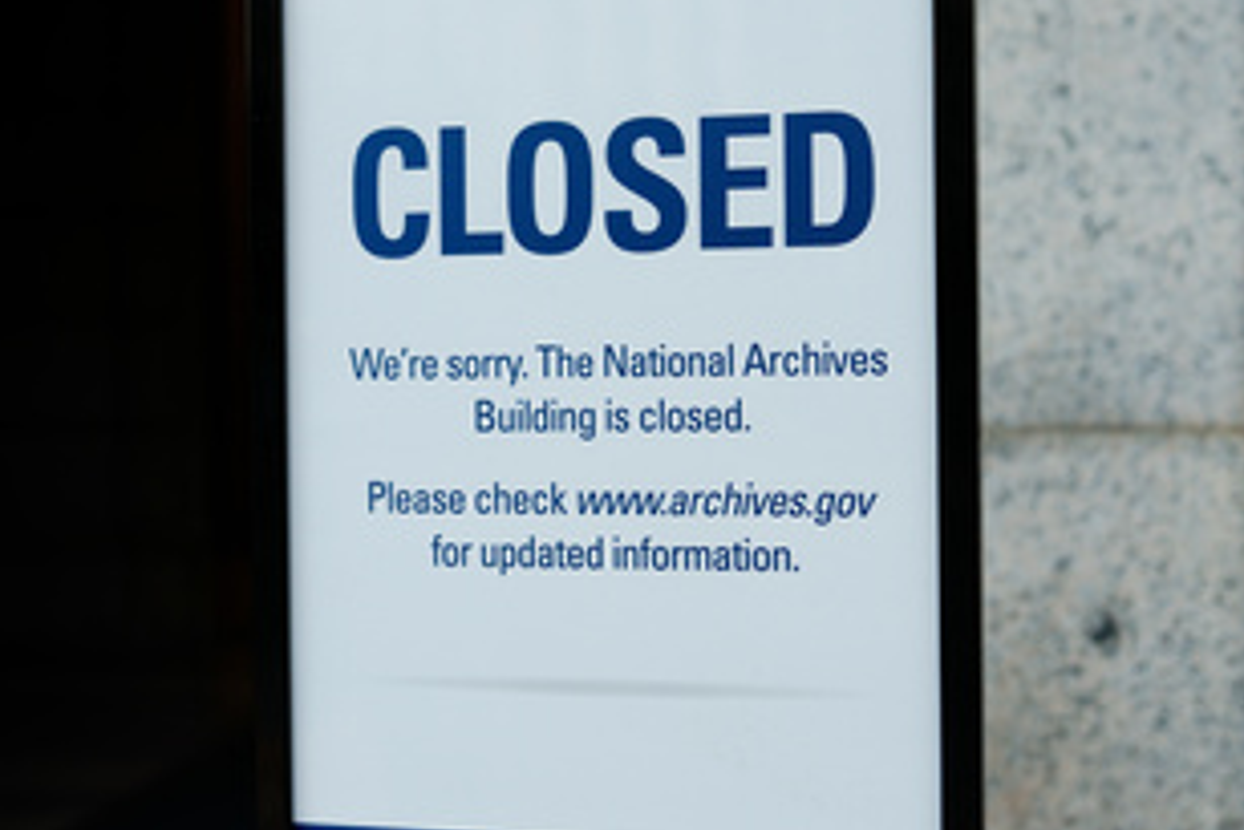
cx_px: 713
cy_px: 358
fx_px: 2074
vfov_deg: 22.6
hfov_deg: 33.3
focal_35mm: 60
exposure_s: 1/500
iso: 125
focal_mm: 36
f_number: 2.8
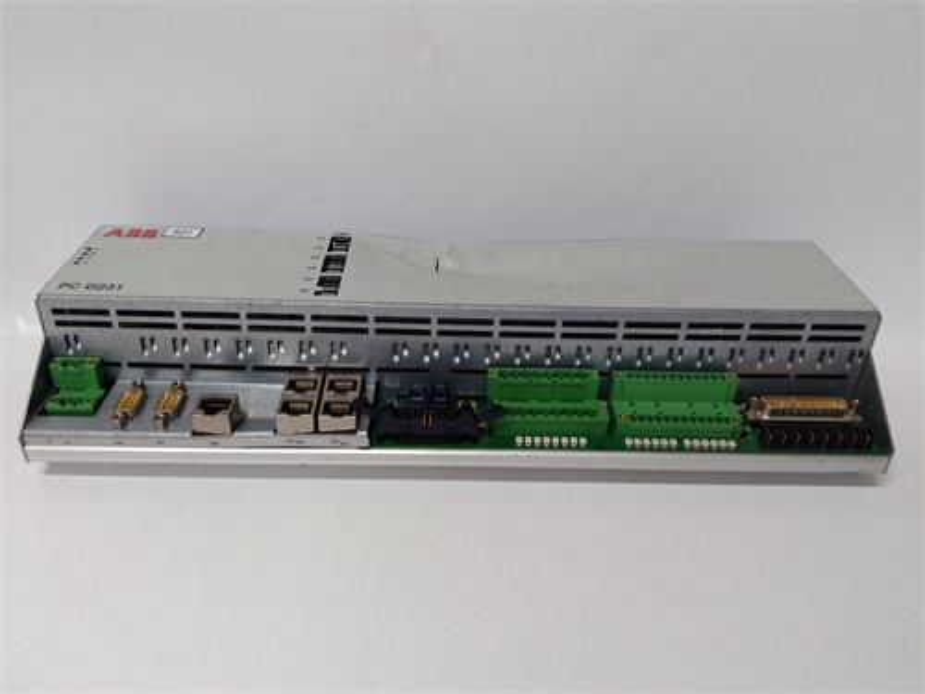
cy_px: 347
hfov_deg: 65.3
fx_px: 721
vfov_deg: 51.4
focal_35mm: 27
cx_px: 462
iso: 188
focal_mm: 3.79
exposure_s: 1/33
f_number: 2
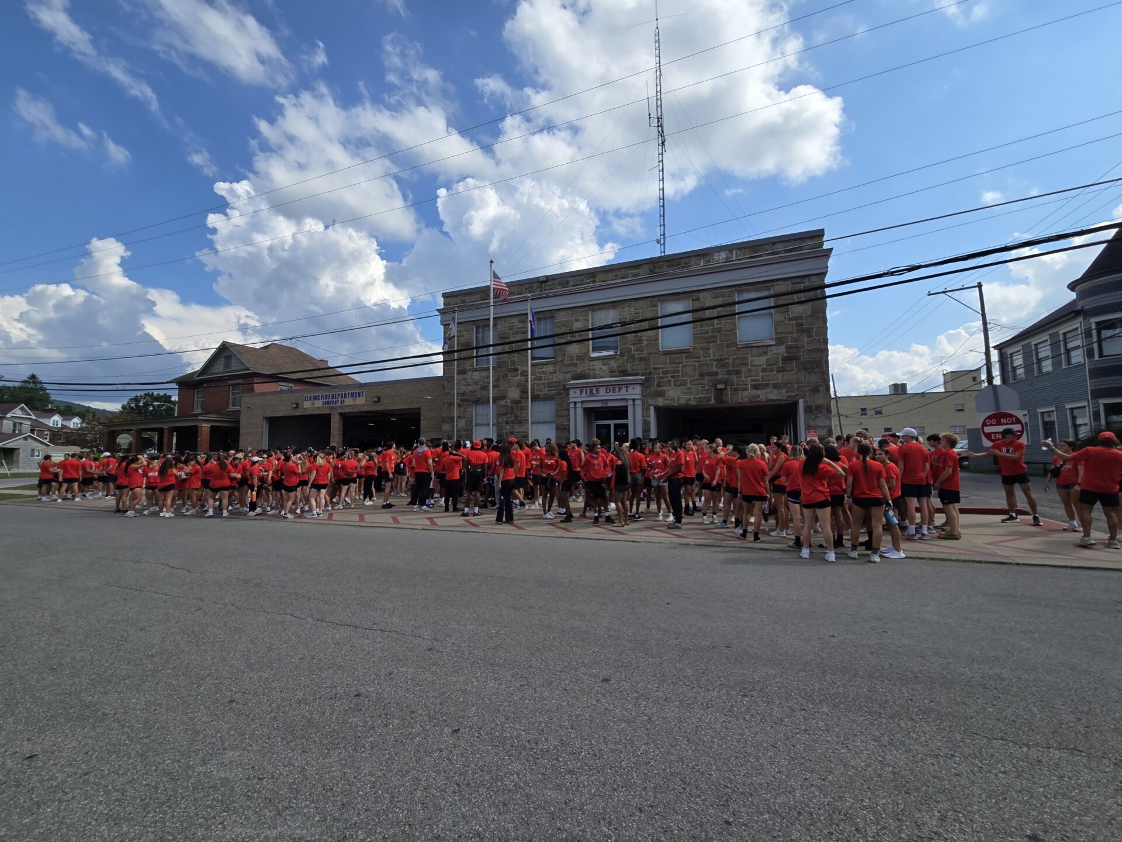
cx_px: 561
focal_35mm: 13
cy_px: 421
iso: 50
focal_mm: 2.2
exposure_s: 1/2820
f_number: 2.2
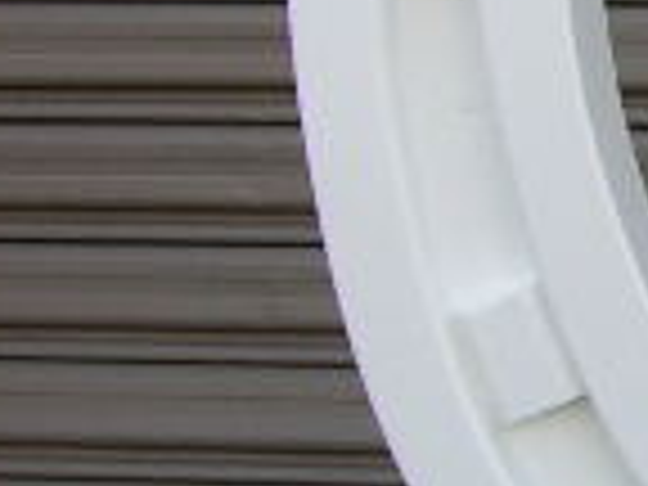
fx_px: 2995
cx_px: 1305
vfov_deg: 9.3
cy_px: 216
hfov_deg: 11.2
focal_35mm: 160
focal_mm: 6
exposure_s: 1/250
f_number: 3.2
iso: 64
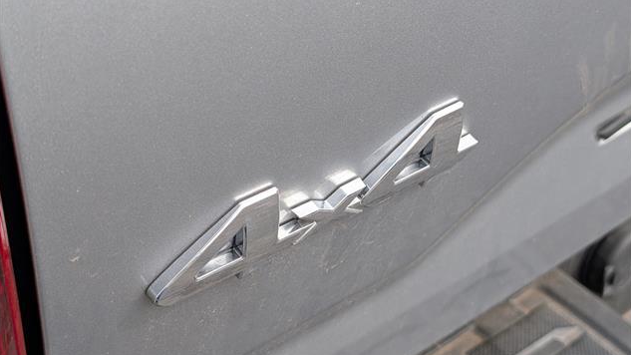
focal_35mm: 54
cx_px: 316
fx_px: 903
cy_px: 175
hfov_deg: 38.5
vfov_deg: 22.2
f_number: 1.68
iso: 22
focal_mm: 6.9
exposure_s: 1/370
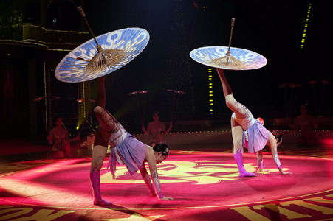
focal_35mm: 47
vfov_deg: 28.6
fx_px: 434
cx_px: 166
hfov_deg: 41.9
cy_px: 110
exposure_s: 1/640
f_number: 4.5
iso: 1600
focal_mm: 47
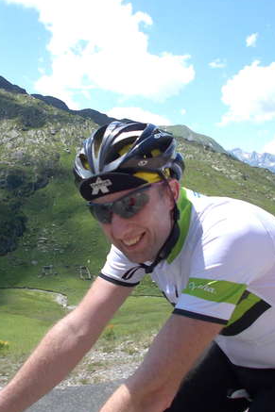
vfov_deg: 48.5
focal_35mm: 40
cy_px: 206
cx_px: 125
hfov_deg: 33.4
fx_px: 459
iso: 80
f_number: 5.4
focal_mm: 4
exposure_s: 1/250
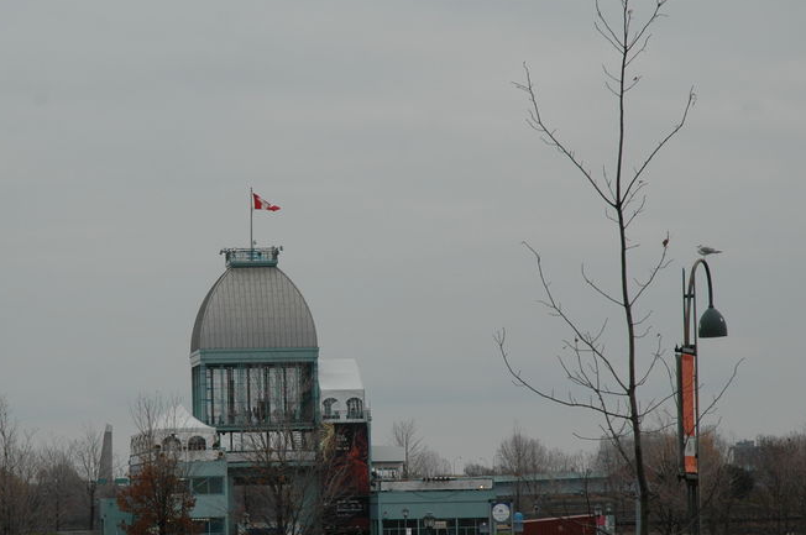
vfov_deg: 8.3
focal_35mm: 165
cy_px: 373
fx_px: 3690
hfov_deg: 12.5
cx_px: 284
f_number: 8
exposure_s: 1/250
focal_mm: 70
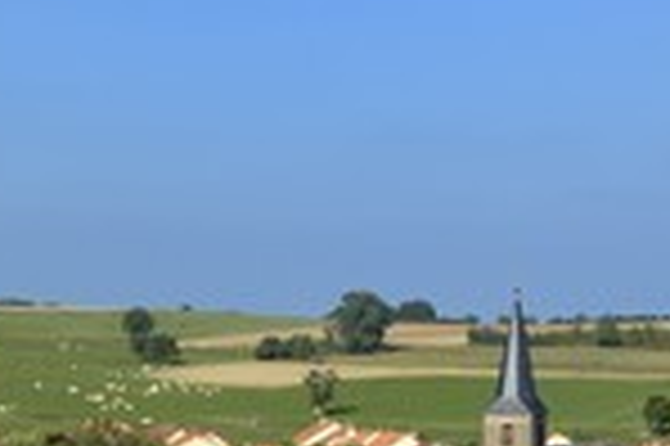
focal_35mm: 212
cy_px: 487
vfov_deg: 6.4
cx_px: -202
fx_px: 3941
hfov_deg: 9.5
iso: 200
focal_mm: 75
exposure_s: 1/200
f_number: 11
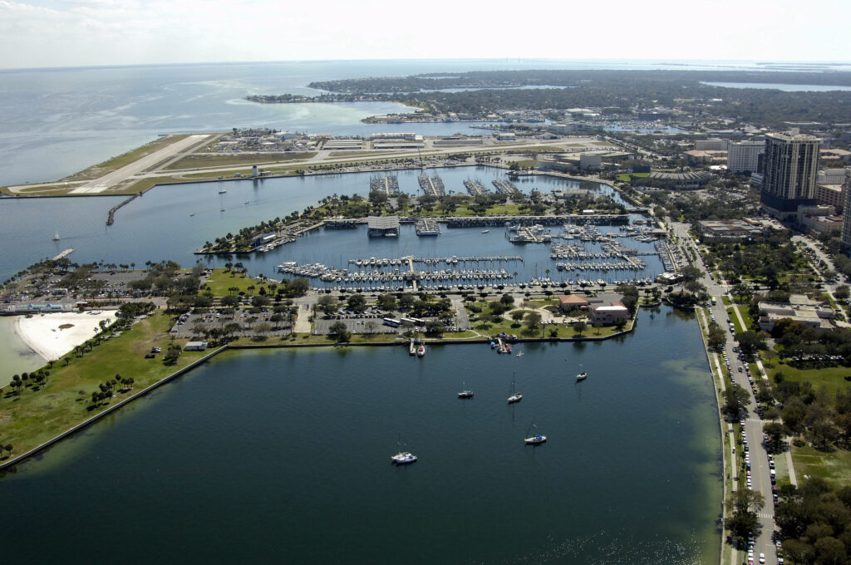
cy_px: 282
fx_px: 850
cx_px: 426
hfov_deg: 53.2
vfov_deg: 36.8
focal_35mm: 36
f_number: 7.6
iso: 400
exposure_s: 1/1000
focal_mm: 24
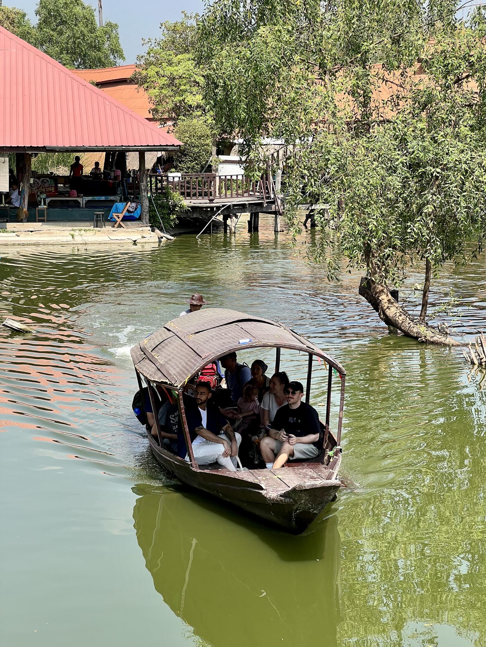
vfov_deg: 25.3
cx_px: 243
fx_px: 1441
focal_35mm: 77
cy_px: 324
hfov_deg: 19.1
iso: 32
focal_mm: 9
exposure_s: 1/325
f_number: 2.8
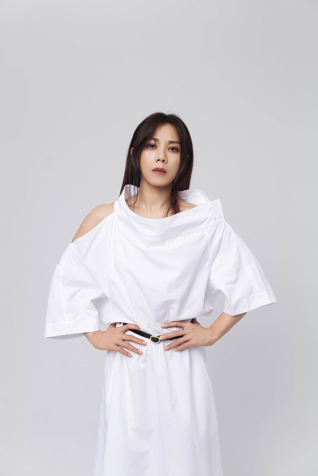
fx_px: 543
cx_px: 159
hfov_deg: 32.7
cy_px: 238
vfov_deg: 47.4
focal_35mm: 41
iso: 200
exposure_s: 1/125
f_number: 5.6
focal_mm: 41
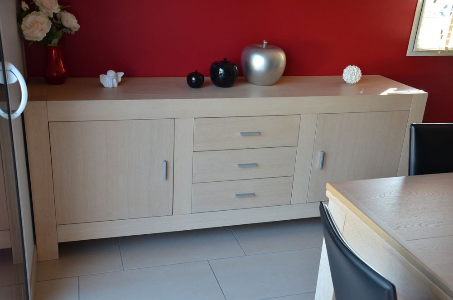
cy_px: 150
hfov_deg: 49.6
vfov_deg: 34.1
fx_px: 490
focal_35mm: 39
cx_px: 226
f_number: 6.3
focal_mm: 26
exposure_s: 1/160
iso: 1250
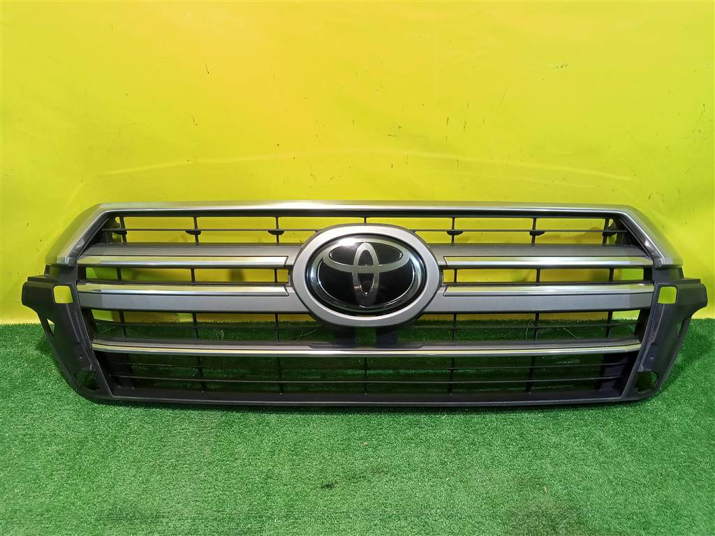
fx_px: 578
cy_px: 268
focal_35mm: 28
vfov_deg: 49.7
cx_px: 358
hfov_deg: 63.4
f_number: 2.2
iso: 226
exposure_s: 1/33.3
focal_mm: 3.65
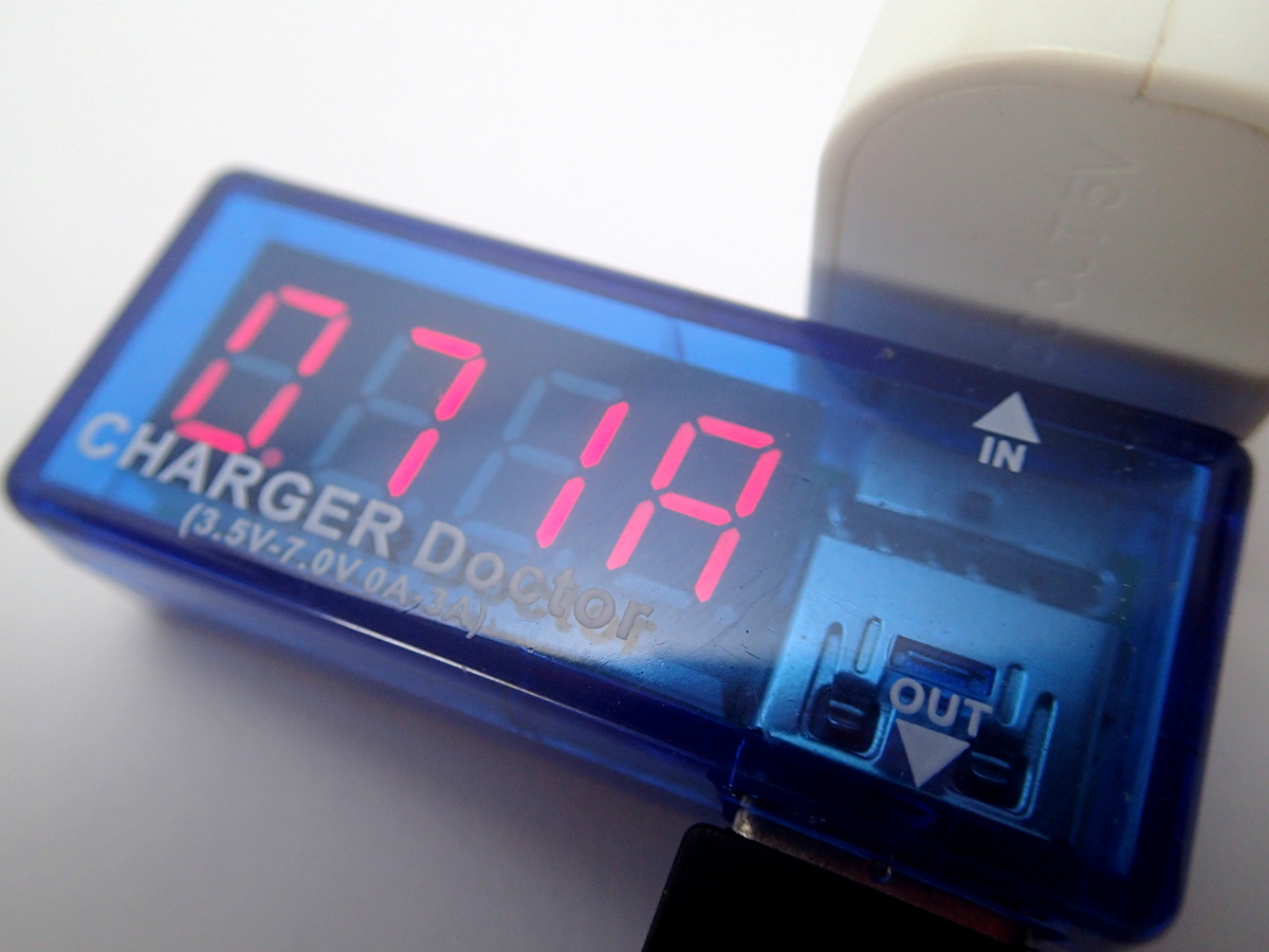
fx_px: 1100
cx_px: 634
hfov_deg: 60.0
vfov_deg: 46.8
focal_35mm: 30
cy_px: 476
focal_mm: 5.5
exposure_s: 1/125
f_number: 2.3
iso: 200
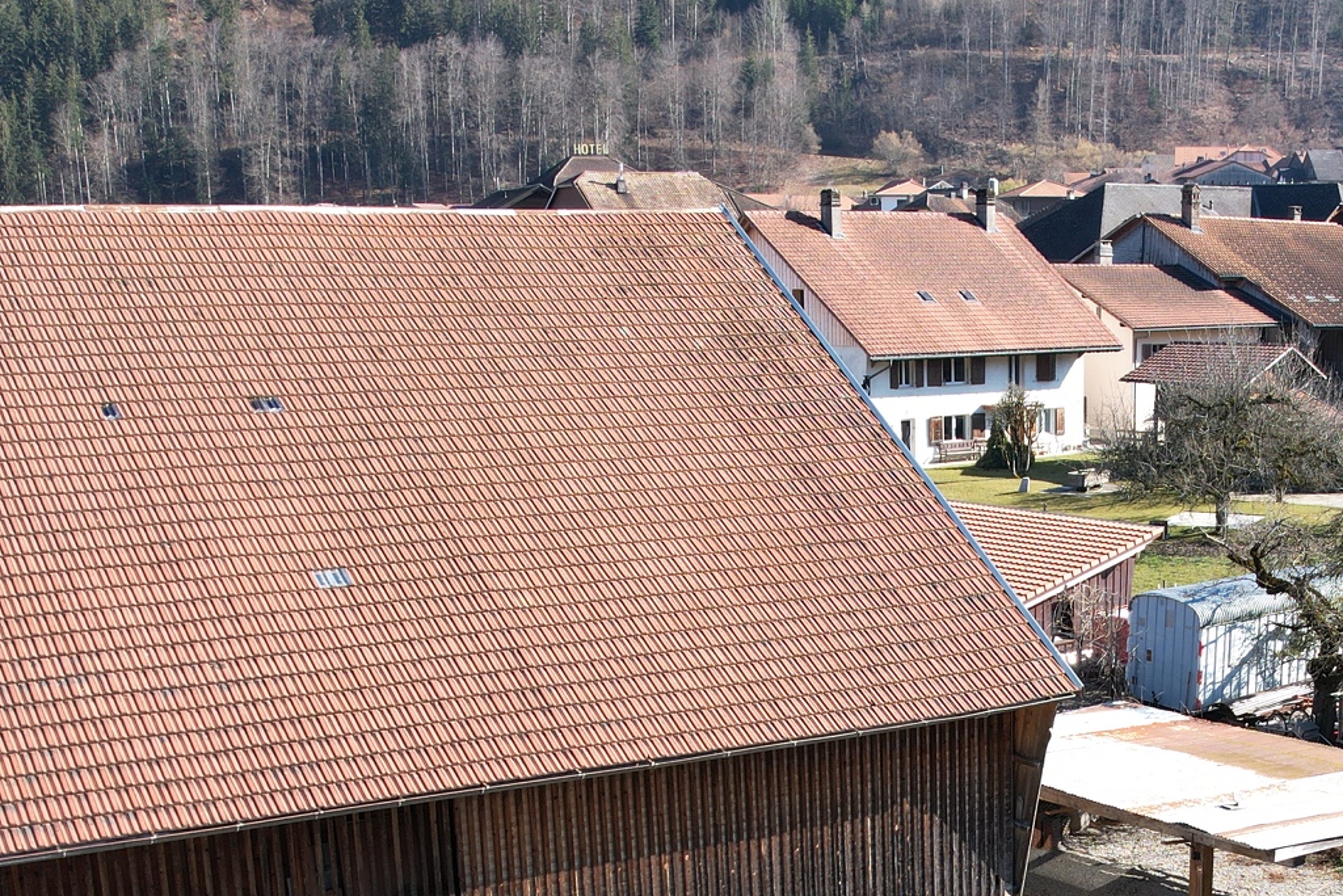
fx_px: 2052
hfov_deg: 35.4
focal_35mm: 55
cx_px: 1016
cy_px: 866
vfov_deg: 23.7
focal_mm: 8.38
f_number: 2.8
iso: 100
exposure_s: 1/640
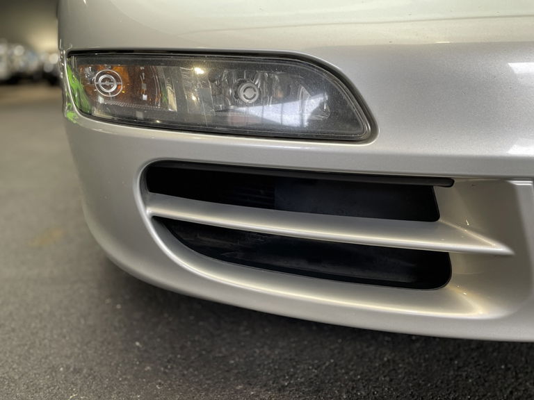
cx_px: 267
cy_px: 200
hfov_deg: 67.3
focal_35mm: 26
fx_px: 401
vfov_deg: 53.1
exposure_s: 1/50
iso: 80
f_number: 1.6
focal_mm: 4.2
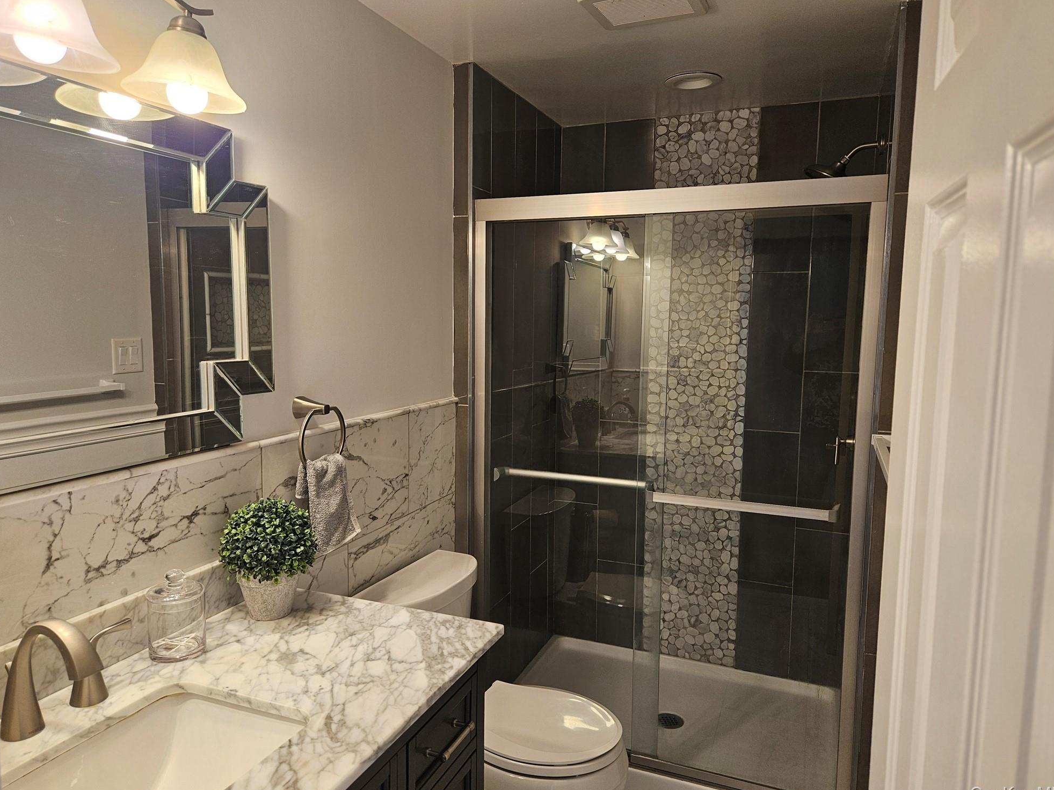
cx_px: 529
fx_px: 731
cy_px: 394
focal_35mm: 24
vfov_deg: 56.8
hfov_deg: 71.6
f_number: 1.8
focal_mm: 5.4
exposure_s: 1/120
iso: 80
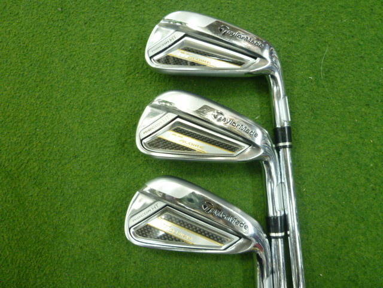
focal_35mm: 25
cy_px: 144
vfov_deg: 54.9
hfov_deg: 69.4
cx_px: 192
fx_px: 277
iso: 400
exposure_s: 1/30
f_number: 2.8
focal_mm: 4.5
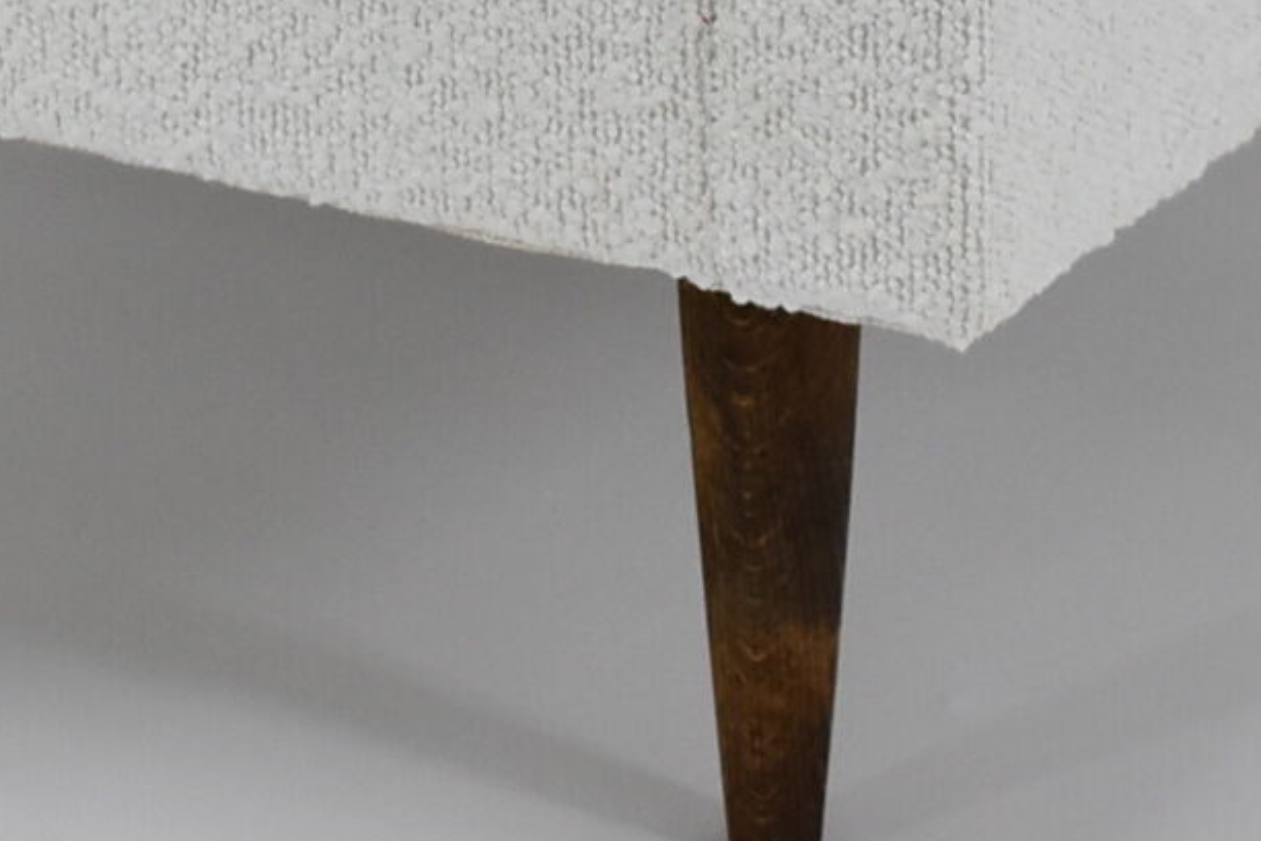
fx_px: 7182
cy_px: -1024
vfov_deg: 6.4
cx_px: 269
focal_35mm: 205
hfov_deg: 10.0
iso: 800
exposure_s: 1/125
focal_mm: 28
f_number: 5
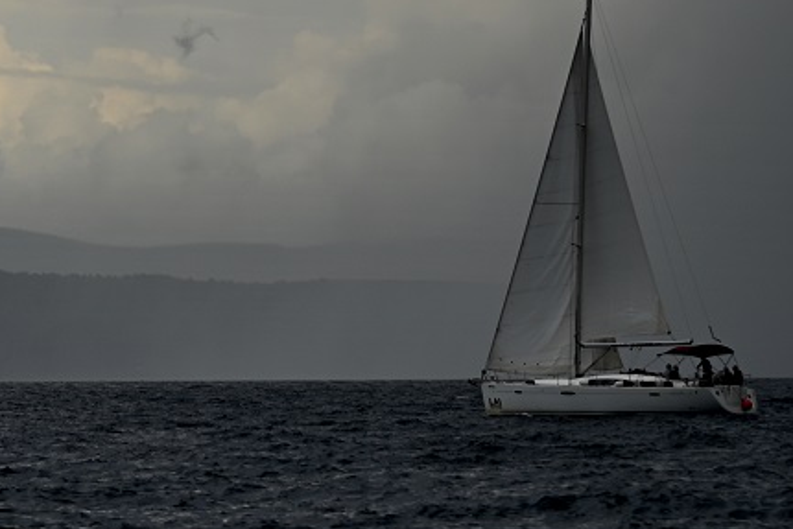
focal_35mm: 244
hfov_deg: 8.4
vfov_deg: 5.6
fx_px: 5376
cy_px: -268
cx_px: 614
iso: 100
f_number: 6.3
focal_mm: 70
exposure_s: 1/500
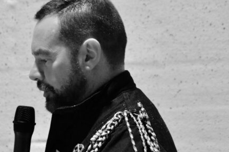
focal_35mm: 252
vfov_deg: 5.4
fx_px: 1600
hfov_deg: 8.2
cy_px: 102
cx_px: 72
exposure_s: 1/60
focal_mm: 105
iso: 1400
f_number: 5.6
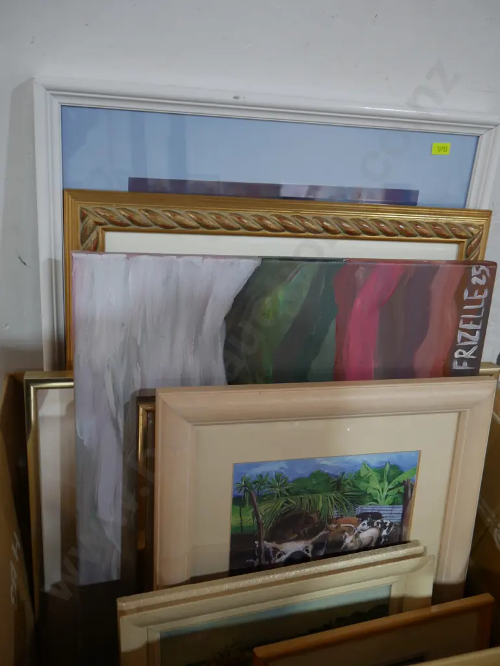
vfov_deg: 56.8
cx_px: 250
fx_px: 616
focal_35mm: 32
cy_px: 333
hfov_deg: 44.2
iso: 500
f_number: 3.6
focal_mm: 16
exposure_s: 1/60
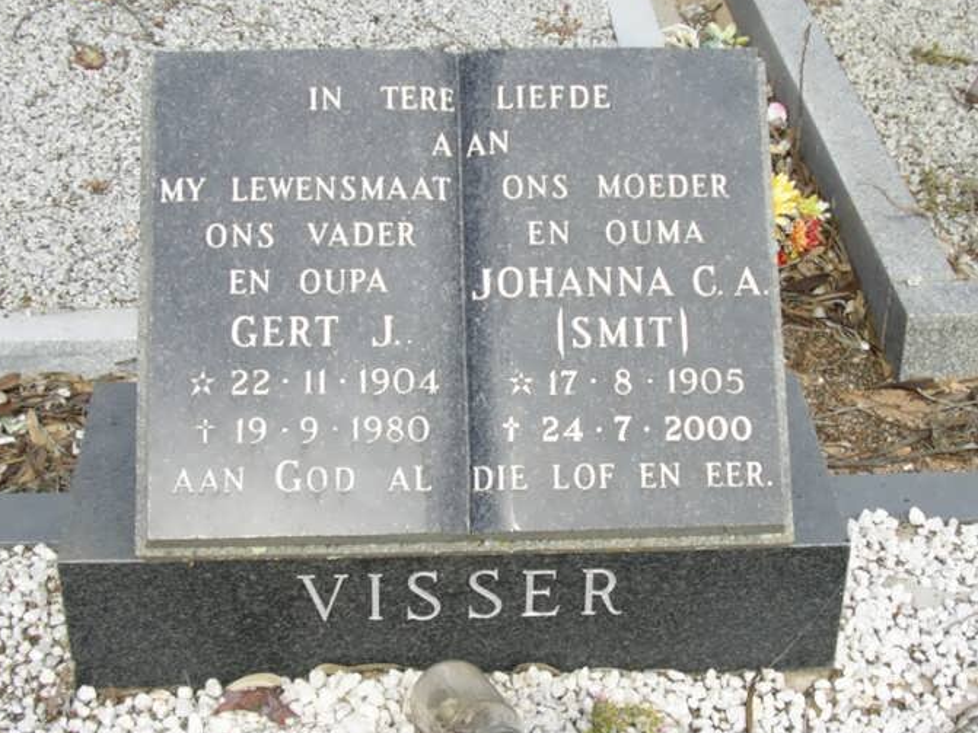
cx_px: 478
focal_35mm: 68
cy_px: 409
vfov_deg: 21.6
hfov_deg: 28.6
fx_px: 1921
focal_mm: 5.8
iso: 50
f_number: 2.9
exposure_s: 1/400
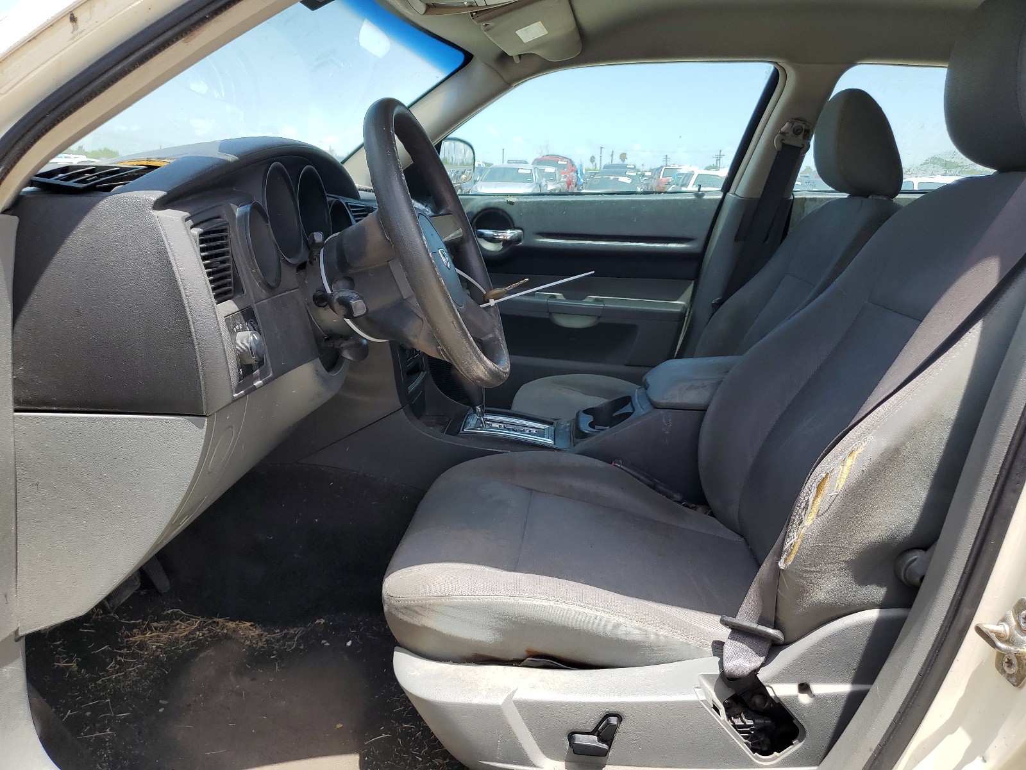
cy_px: 385
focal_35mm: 26
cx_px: 513
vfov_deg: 53.1
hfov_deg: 67.3
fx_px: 771
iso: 50
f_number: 1.5
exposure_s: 1/1111
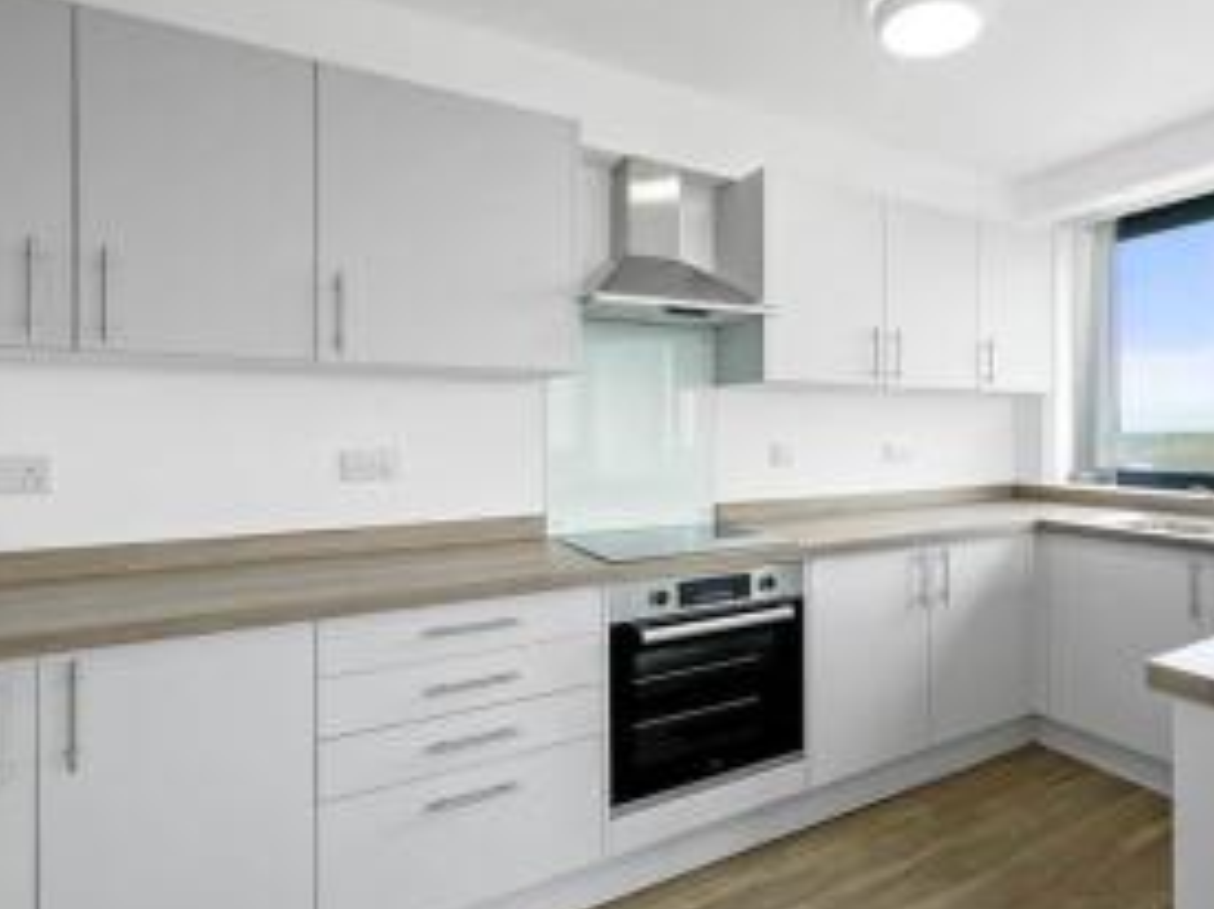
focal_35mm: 20
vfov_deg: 65.9
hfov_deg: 79.6
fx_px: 701
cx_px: 790
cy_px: 426
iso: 200
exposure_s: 1/15
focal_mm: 8
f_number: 5
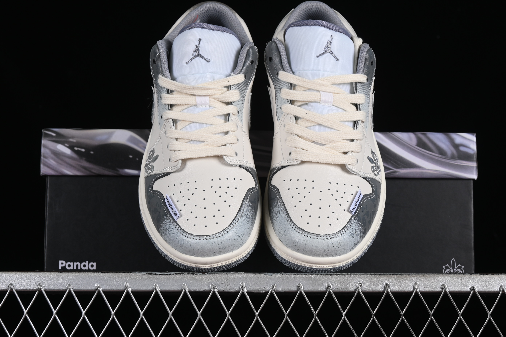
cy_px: 168
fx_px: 1054
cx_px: 253
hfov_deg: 27.0
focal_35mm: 75
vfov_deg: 18.2
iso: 160
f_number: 8
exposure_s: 1/80
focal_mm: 50
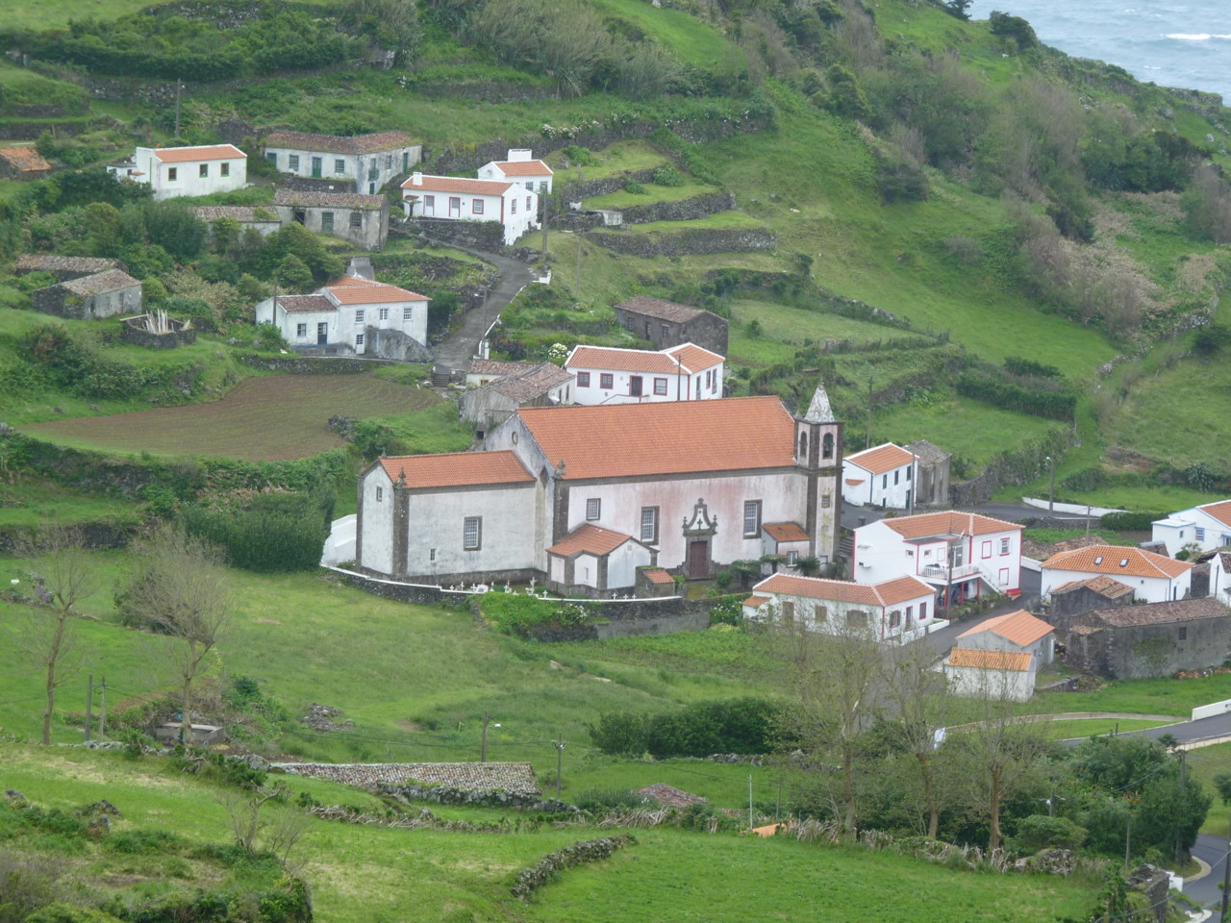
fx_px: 6401
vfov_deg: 8.2
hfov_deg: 11.0
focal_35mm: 180
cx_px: 616
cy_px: 462
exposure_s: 1/400
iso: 125
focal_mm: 32
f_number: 4
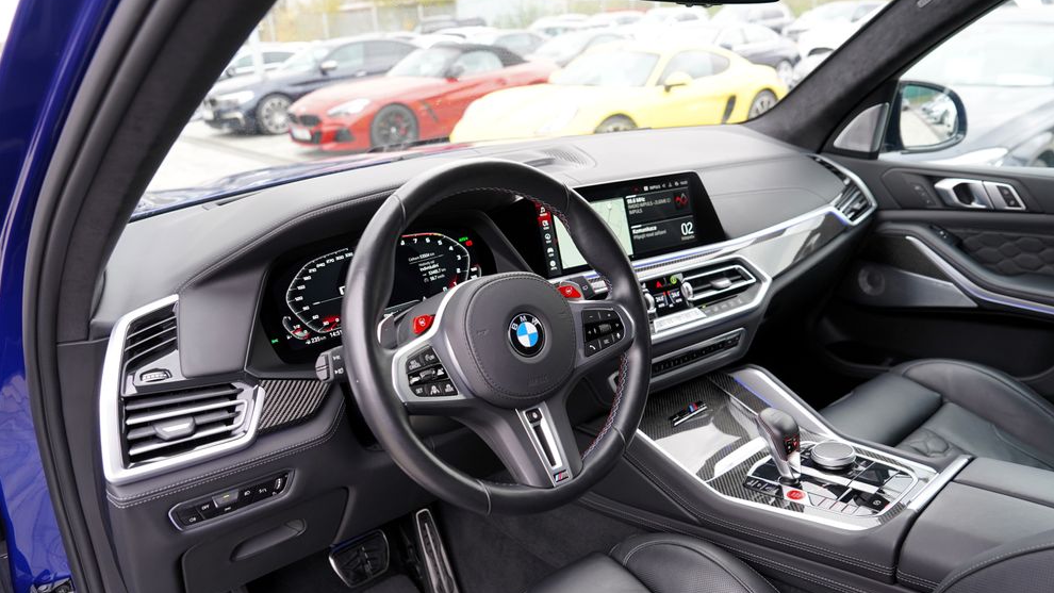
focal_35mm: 26
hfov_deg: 71.9
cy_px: 320
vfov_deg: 44.4
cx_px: 544
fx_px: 727
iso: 400
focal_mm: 24
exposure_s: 1/60
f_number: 4
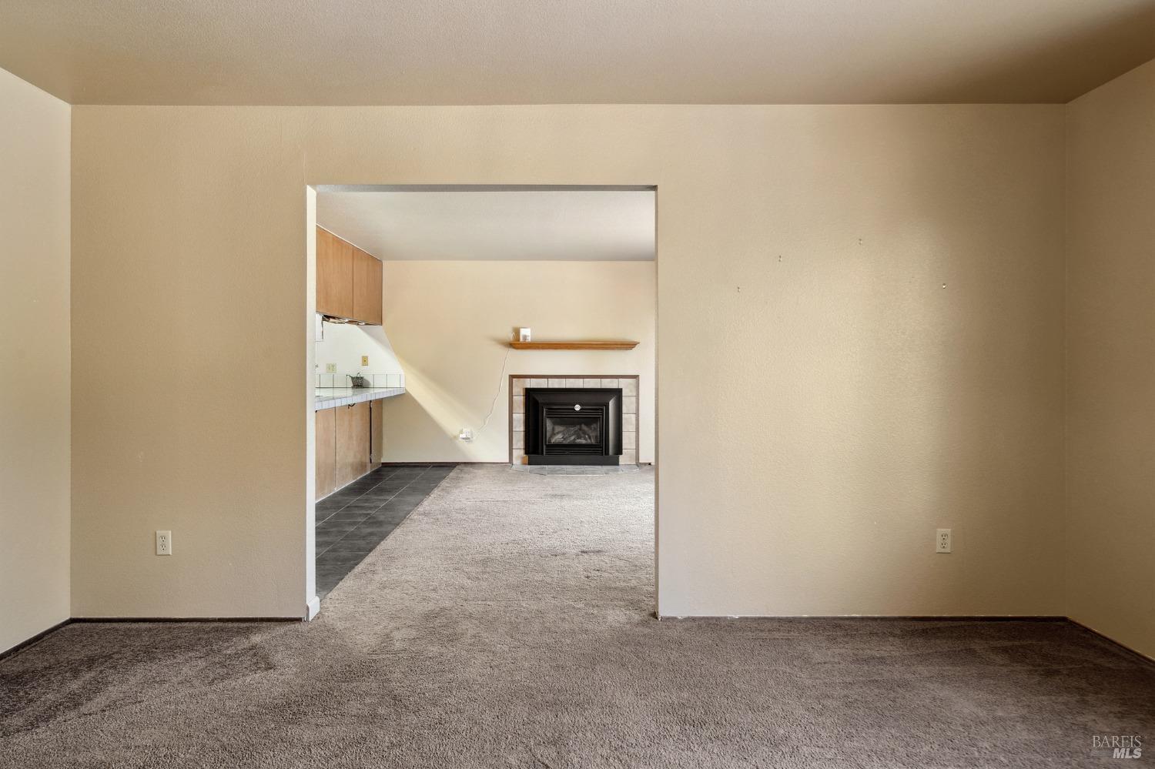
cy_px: 384
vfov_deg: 59.5
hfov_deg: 81.2
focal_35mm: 21
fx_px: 673
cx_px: 578
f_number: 9
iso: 160
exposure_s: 1/1.25
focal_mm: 21
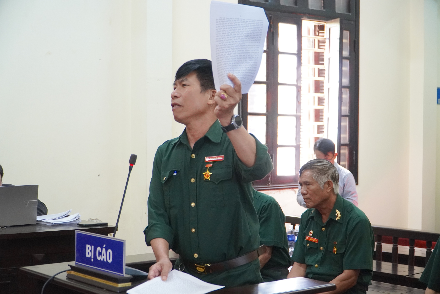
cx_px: 220
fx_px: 752
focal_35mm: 62
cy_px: 147
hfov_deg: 32.6
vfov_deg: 22.1
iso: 3200
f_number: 4
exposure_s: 1/160
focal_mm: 41
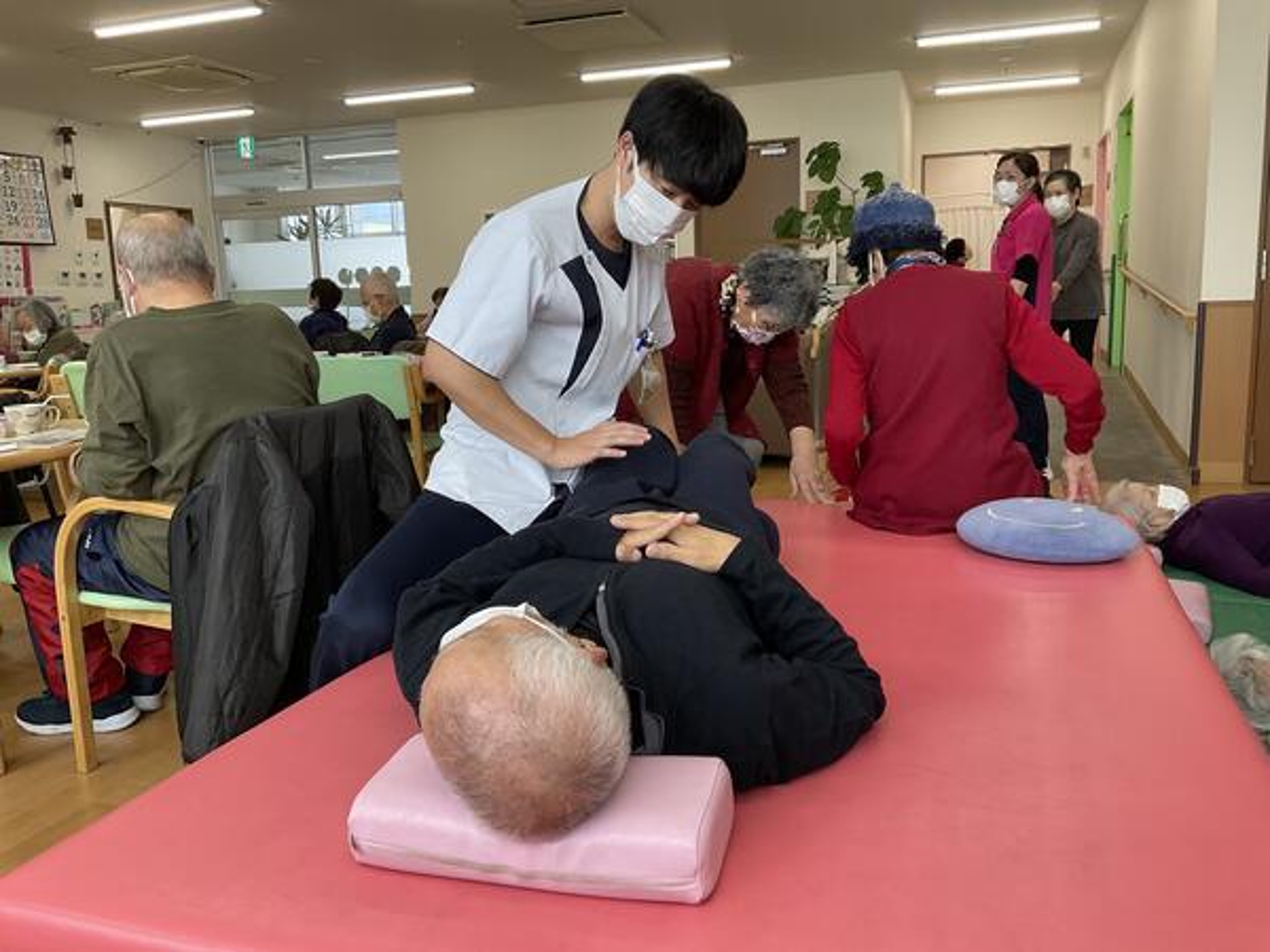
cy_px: 476
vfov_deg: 48.2
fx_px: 1064
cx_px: 635
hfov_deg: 61.7
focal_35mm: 29
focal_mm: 3
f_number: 1.8
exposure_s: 1/120
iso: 50
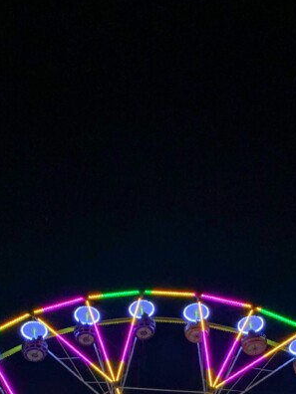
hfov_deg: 23.3
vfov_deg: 27.3
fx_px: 718
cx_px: 148
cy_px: 466
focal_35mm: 63
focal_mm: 4.25
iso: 100
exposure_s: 1/51
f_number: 1.8
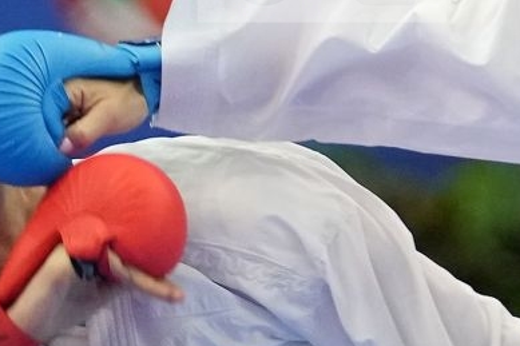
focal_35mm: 1084
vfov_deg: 1.3
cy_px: -99
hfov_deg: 1.9
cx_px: 775
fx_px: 15650
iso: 3200
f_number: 2.8
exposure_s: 1/1000
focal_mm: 156
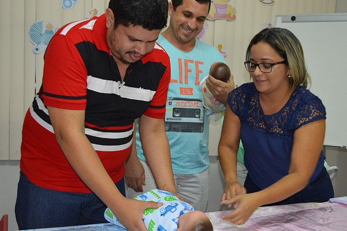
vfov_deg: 29.8
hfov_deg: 43.6
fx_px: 433
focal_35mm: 45
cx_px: 174
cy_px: 116
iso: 640
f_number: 4.5
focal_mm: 30
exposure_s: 1/60
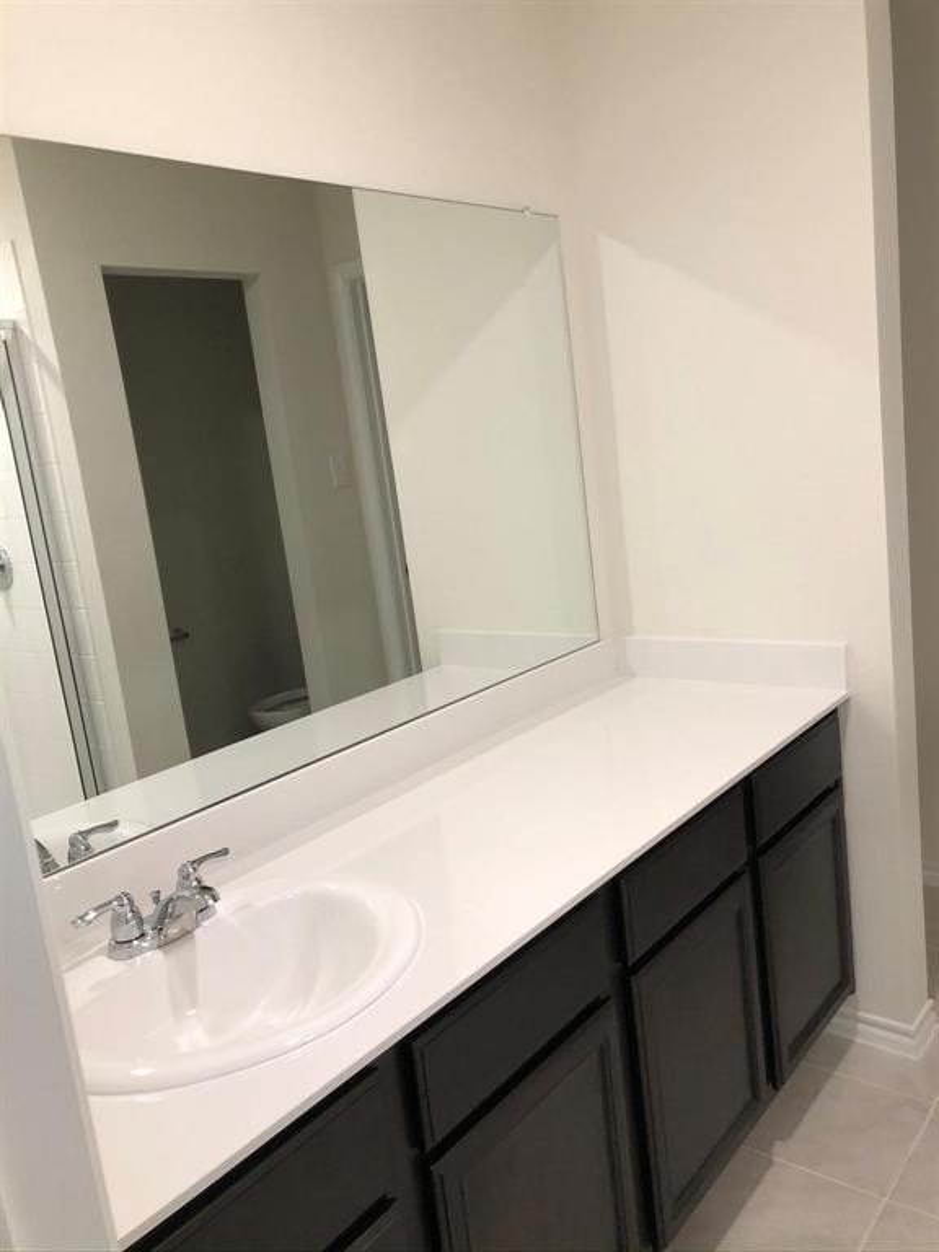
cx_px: 470
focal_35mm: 28
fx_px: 1013
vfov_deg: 63.4
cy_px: 626
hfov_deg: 49.7
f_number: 1.8
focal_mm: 4
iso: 40
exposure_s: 1/30
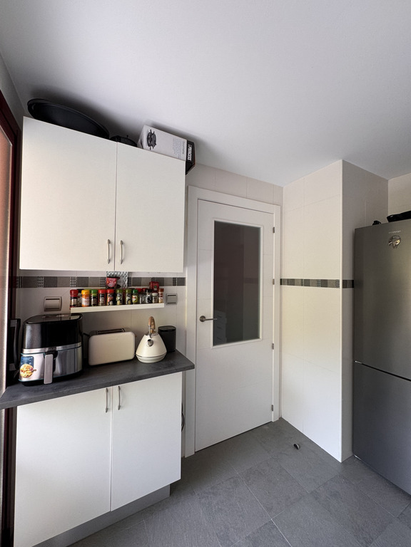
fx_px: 222
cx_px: 206
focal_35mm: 14
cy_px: 274
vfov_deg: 102.1
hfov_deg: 85.7
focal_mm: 2.22
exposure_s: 1/99
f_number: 2.2
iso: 125
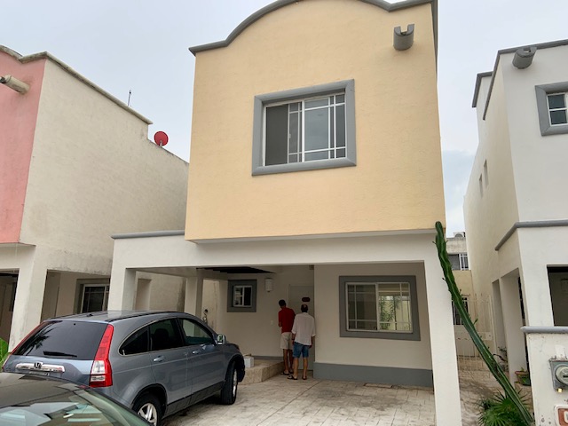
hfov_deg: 67.3
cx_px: 284
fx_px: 427
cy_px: 213
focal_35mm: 26
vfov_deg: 53.1
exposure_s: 1/962
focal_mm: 4.25
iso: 25
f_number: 1.8
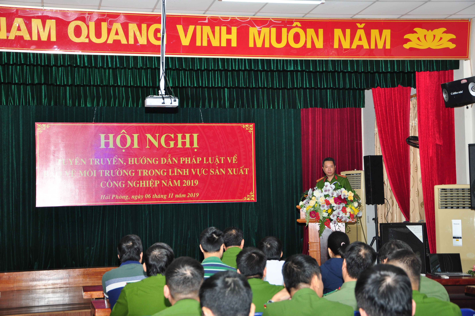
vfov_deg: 21.5
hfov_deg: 31.9
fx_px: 830
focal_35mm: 63
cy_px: 158
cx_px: 238
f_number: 5
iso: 400
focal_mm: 42
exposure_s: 1/200
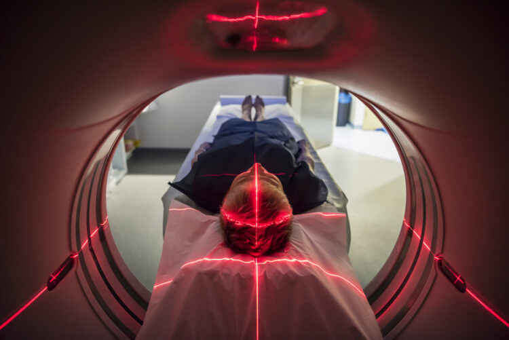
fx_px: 340
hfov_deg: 73.7
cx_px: 254
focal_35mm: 24
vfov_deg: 53.2
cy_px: 170
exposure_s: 1/15
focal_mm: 24
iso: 3200
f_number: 2.8
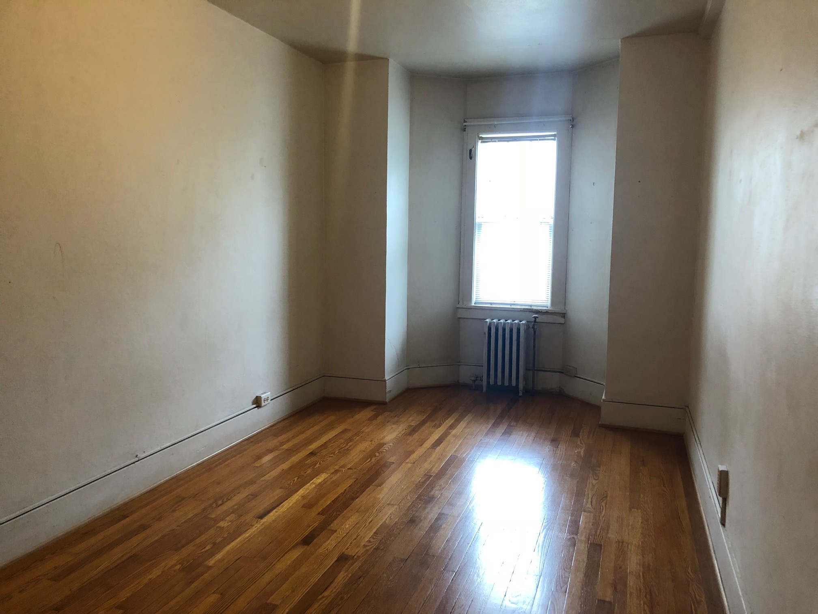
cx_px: 409
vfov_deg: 49.7
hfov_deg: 63.4
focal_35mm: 28
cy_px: 307
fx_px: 662
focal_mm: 3.99
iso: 64
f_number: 1.8
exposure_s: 1/15
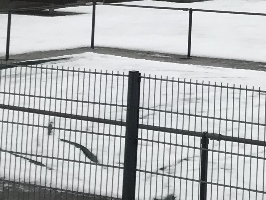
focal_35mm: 131
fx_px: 1006
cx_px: 391
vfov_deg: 10.3
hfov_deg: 14.2
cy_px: -217
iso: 20
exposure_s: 1/216
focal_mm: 3.99
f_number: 1.8
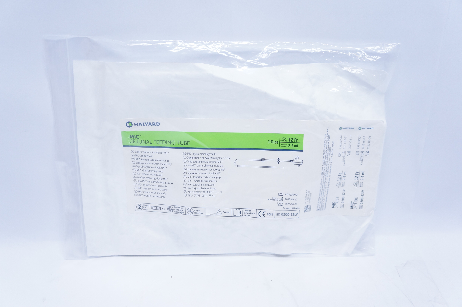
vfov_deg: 36.8
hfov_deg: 53.2
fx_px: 462
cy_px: 154
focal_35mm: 36
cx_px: 231
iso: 800
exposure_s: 1/125
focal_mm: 24
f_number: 4
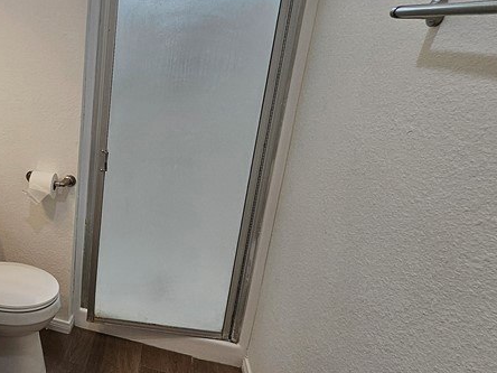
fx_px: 431
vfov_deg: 46.8
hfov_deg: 48.1
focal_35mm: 30
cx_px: -13
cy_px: 176
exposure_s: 1/60
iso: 40
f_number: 2.2
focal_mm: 1.74
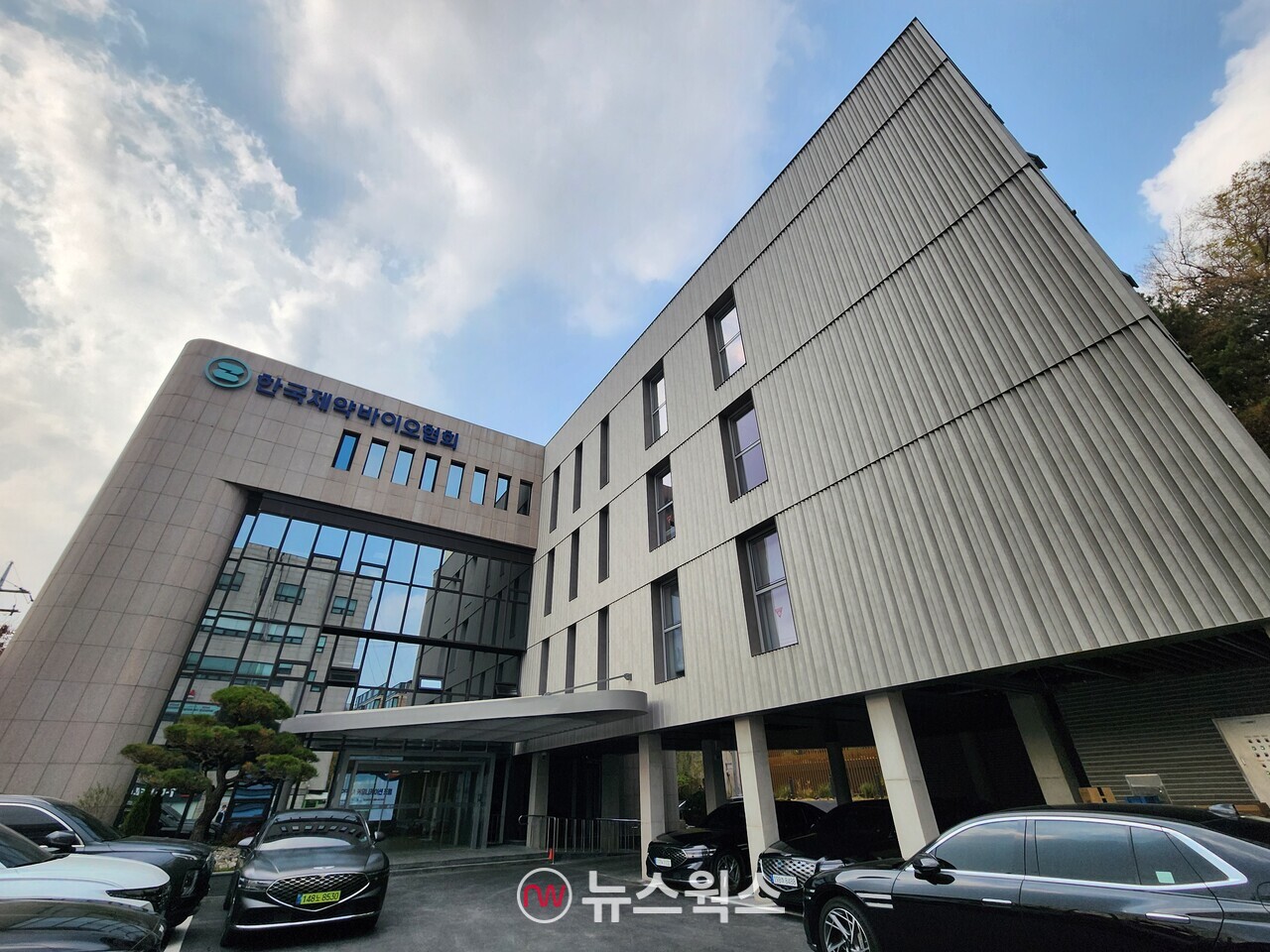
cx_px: 635
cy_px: 476
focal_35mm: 13
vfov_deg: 89.9
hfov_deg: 106.2
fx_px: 477
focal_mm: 2.2
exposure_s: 1/1751
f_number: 2.2
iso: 50
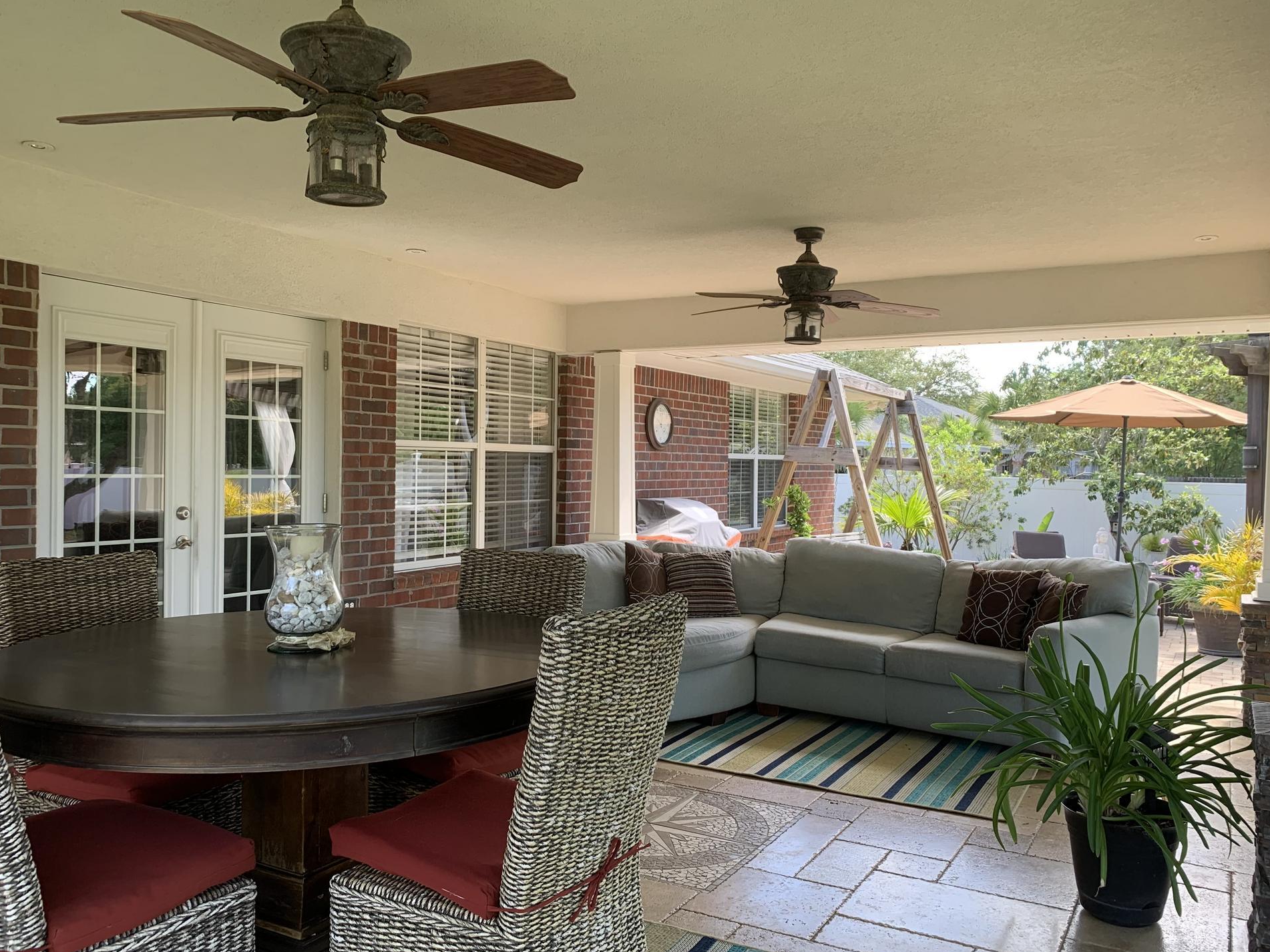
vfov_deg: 49.7
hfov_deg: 63.4
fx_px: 1027
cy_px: 479
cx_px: 639
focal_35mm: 28
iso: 25
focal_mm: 4.25
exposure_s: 1/122
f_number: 1.8
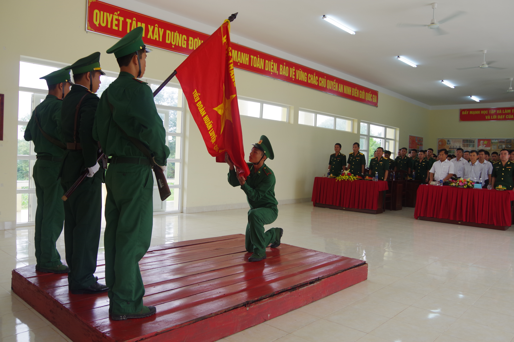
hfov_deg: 67.4
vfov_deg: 47.9
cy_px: 171
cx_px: 257
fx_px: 385
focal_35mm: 27
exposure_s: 1/80
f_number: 4.5
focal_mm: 18
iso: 200
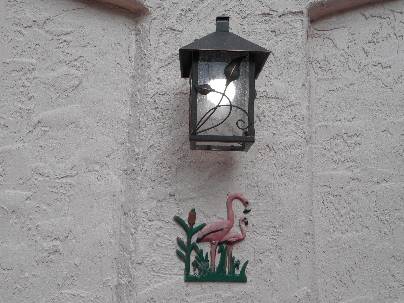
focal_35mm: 39
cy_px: 152
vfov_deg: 36.8
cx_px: 202
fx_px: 455
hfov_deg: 47.9
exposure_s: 1/250
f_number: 4.5
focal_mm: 6.9
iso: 80
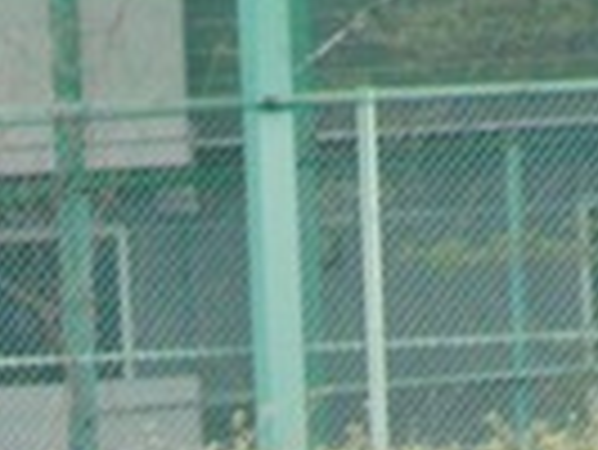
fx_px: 25141
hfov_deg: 1.4
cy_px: 1022
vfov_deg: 1.0
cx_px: -175
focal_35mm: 1454
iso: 400
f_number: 4.6
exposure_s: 1/320
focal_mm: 53.6
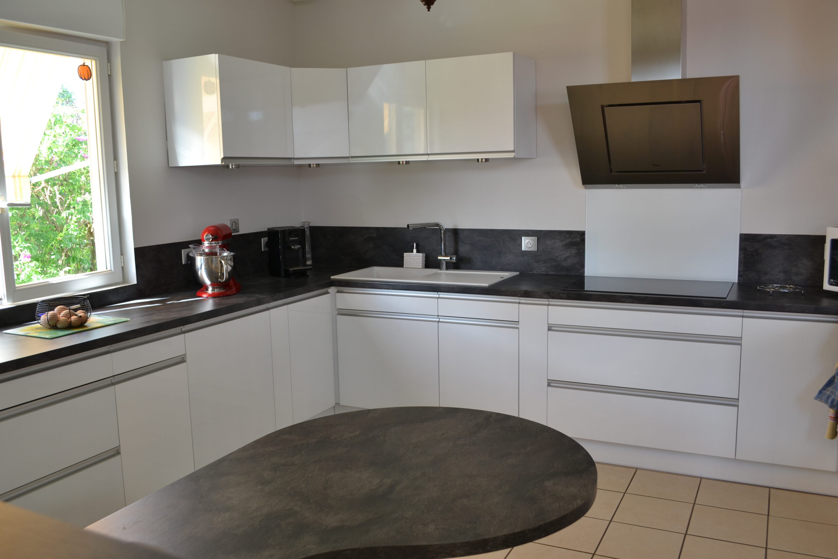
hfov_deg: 61.9
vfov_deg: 43.6
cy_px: 280
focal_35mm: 30
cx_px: 419
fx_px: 698
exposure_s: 1/15
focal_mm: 20
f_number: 5.6
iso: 100
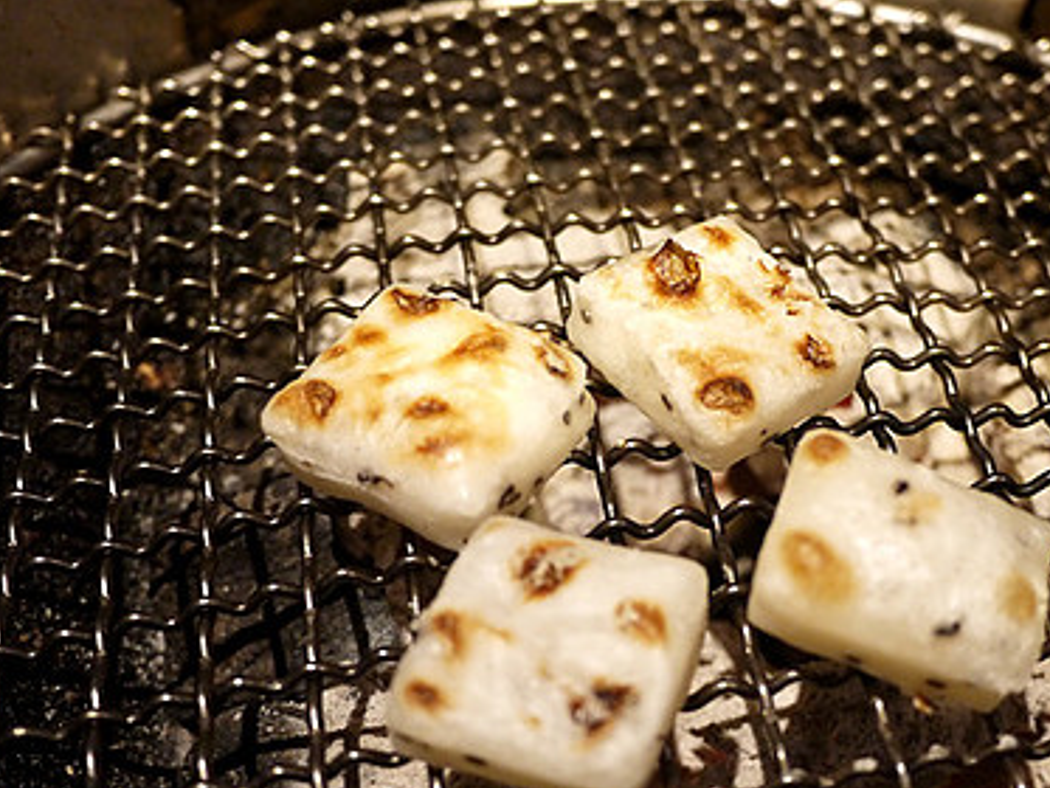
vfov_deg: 32.0
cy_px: 495
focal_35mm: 45
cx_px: 738
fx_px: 1365
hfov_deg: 41.3
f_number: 2.5
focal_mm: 14
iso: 800
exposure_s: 1/40
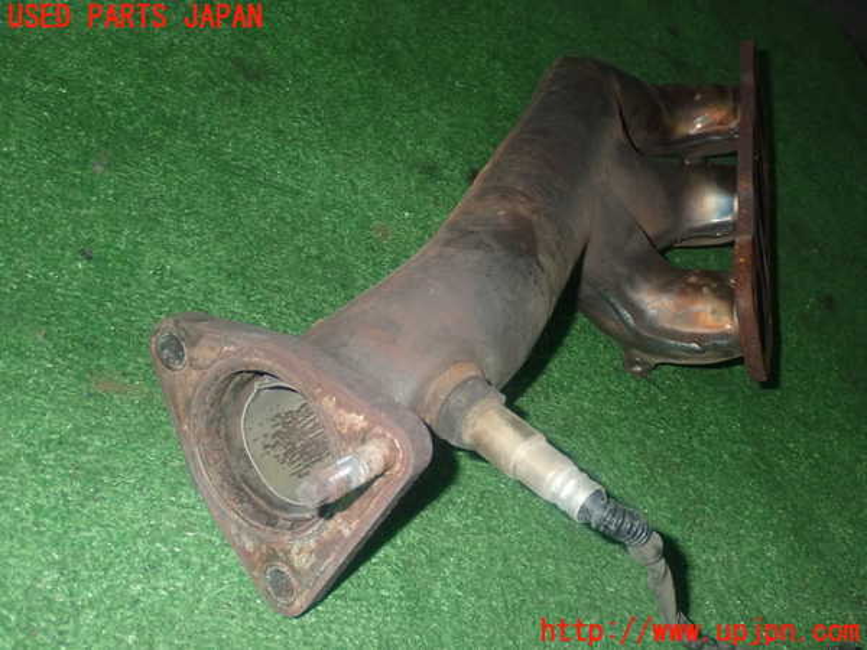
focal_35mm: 44
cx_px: 434
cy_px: 325
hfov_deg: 42.9
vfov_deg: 32.9
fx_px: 1102
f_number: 9
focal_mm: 7.84
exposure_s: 1/40
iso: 800
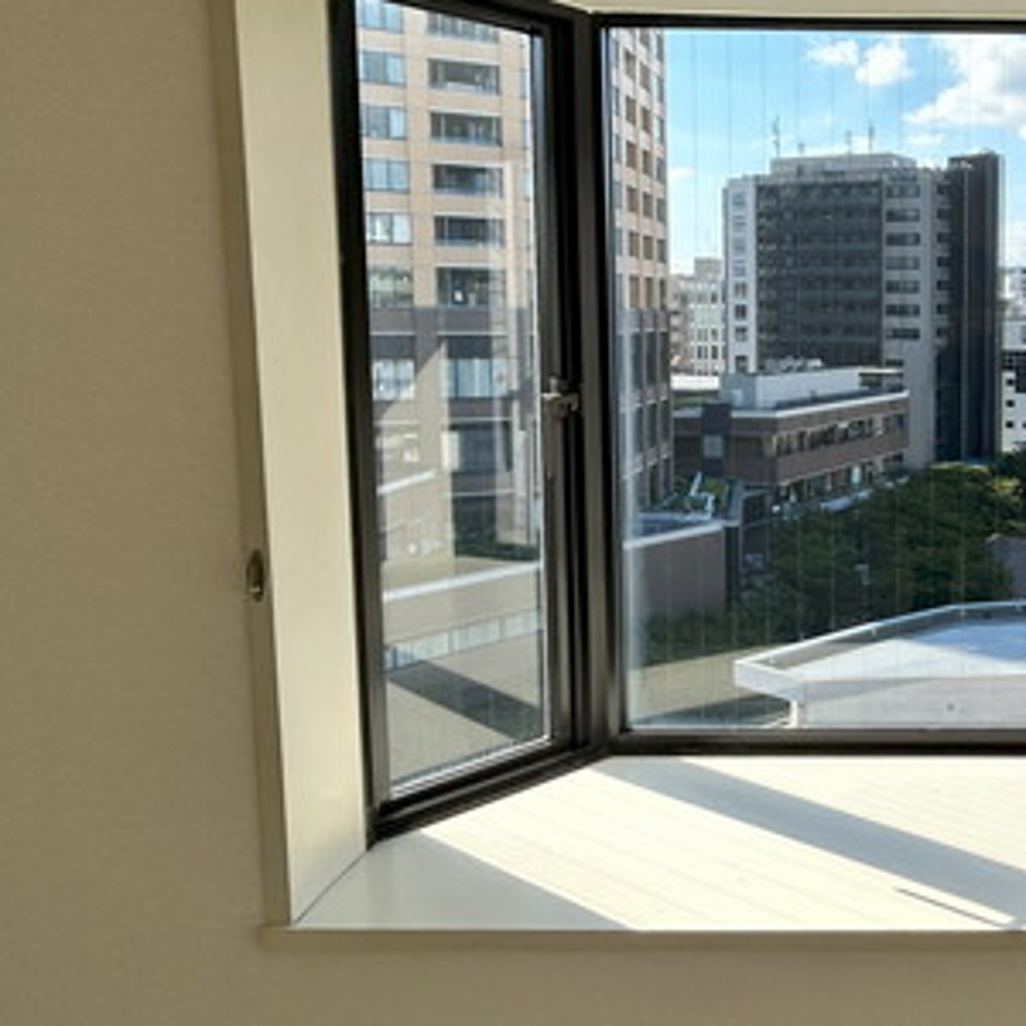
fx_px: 1107
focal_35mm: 33
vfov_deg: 49.5
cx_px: 968
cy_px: 431
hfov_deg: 44.2
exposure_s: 1/774
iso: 32
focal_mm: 1.54
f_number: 2.4
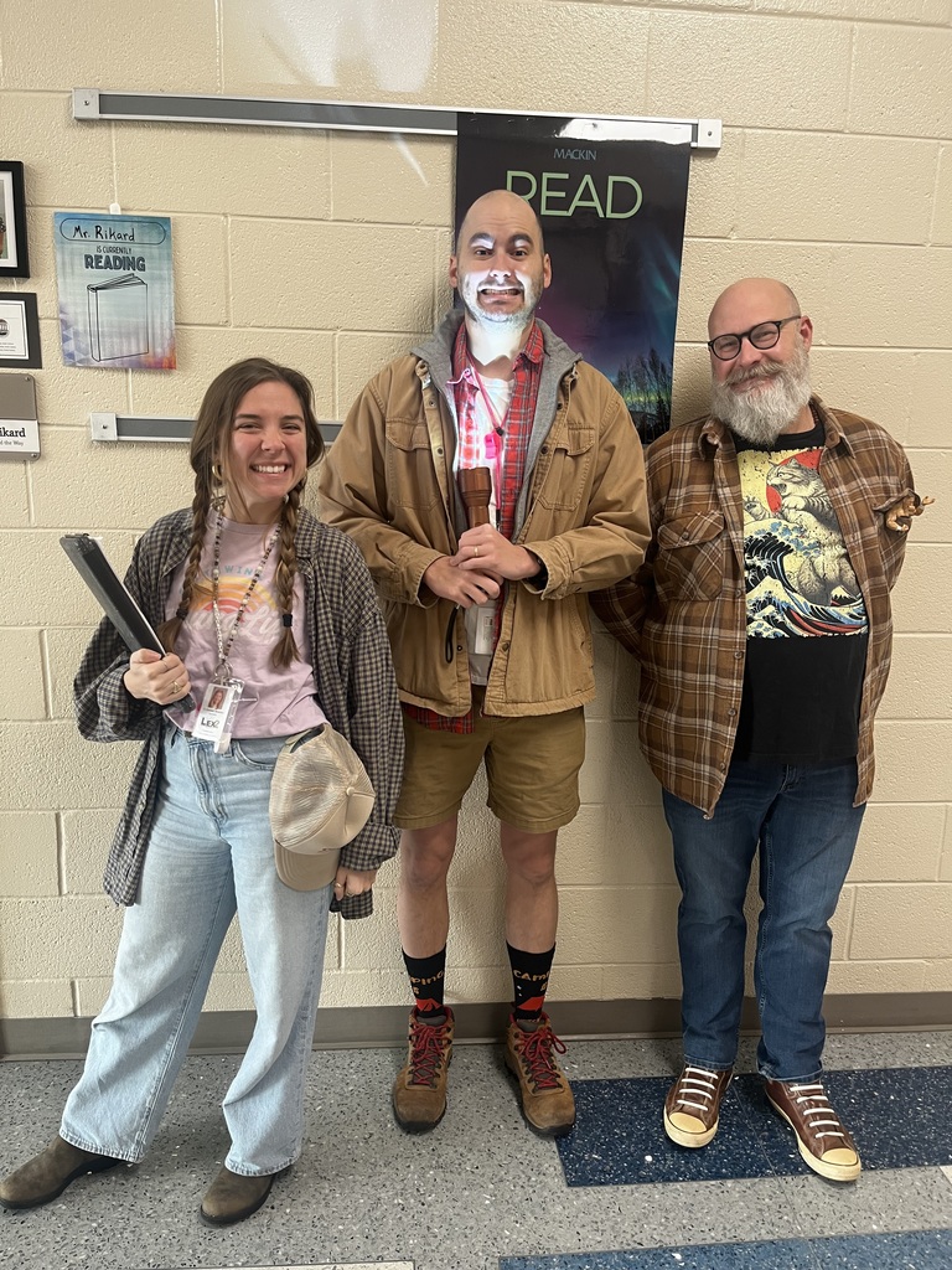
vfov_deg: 67.3
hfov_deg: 53.1
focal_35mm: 26
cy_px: 635
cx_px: 476
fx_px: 953
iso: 125
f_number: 1.6
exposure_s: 1/60
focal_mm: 5.1
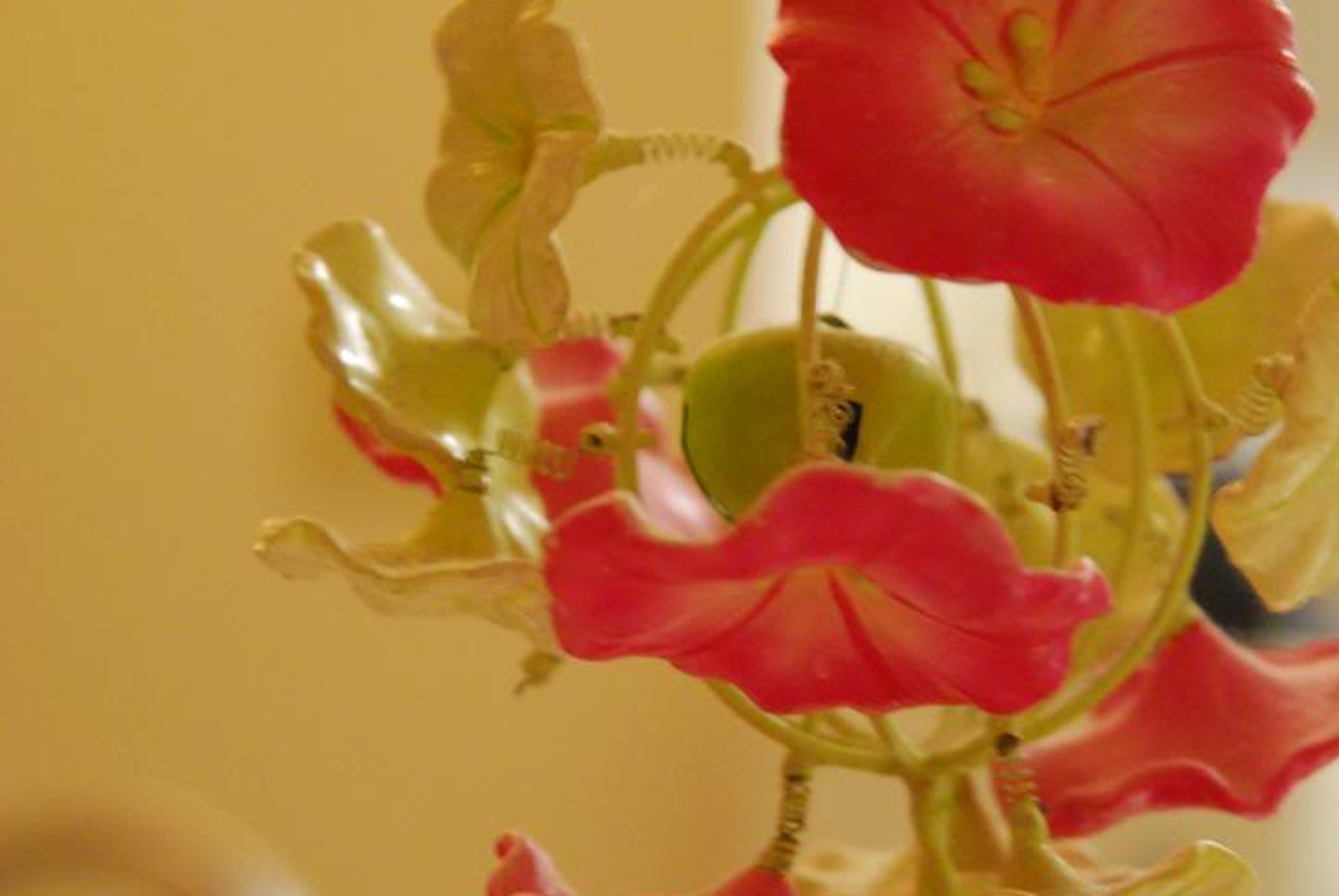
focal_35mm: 149
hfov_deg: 13.7
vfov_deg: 9.2
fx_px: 5547
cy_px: 416
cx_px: 875
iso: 1600
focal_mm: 70
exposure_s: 1/13
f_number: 4.5
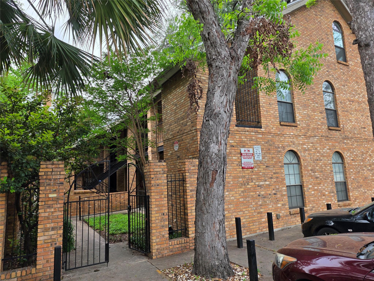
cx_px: 187
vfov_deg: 58.9
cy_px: 140
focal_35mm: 23
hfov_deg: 73.9
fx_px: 248
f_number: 1.7
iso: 40
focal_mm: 6.25
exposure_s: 1/180
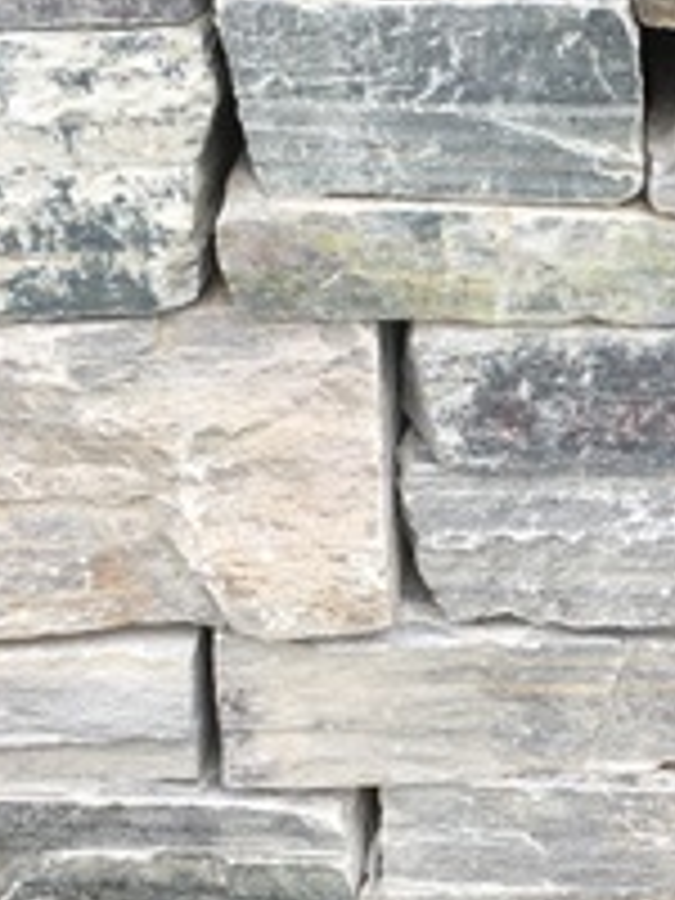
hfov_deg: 15.6
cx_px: 657
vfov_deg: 21.1
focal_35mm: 93
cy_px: 513
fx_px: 2418
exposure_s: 1/314
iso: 25
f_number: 2.2
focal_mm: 4.15
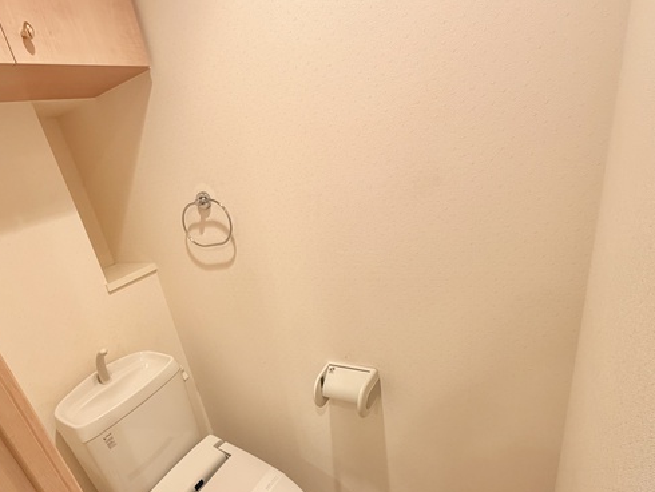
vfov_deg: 64.4
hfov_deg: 80.5
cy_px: 327
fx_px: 379
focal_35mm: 20
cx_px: 255
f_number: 2.2
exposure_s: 1/60
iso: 500
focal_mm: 2.22
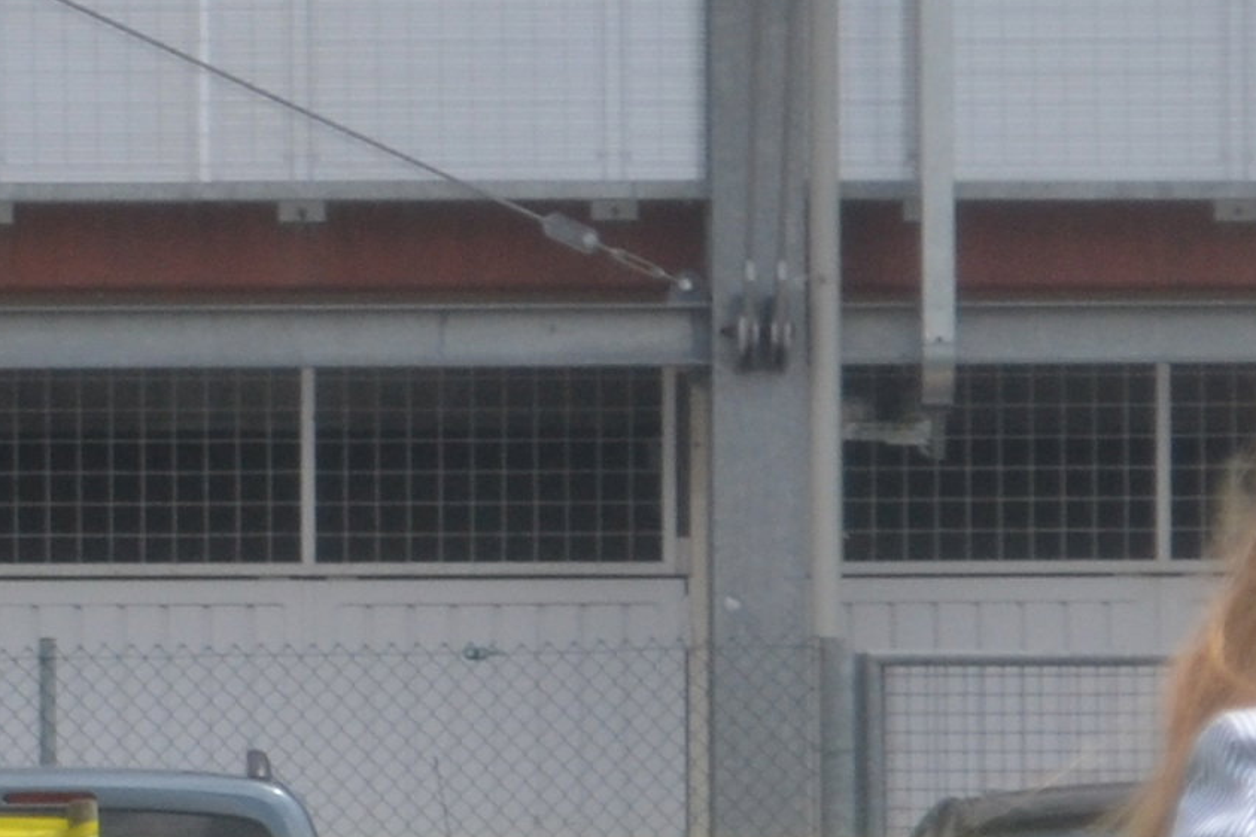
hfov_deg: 4.6
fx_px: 15724
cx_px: 176
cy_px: 1340
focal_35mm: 451
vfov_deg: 3.0
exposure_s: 1/1600
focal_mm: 55
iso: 400
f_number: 5.6
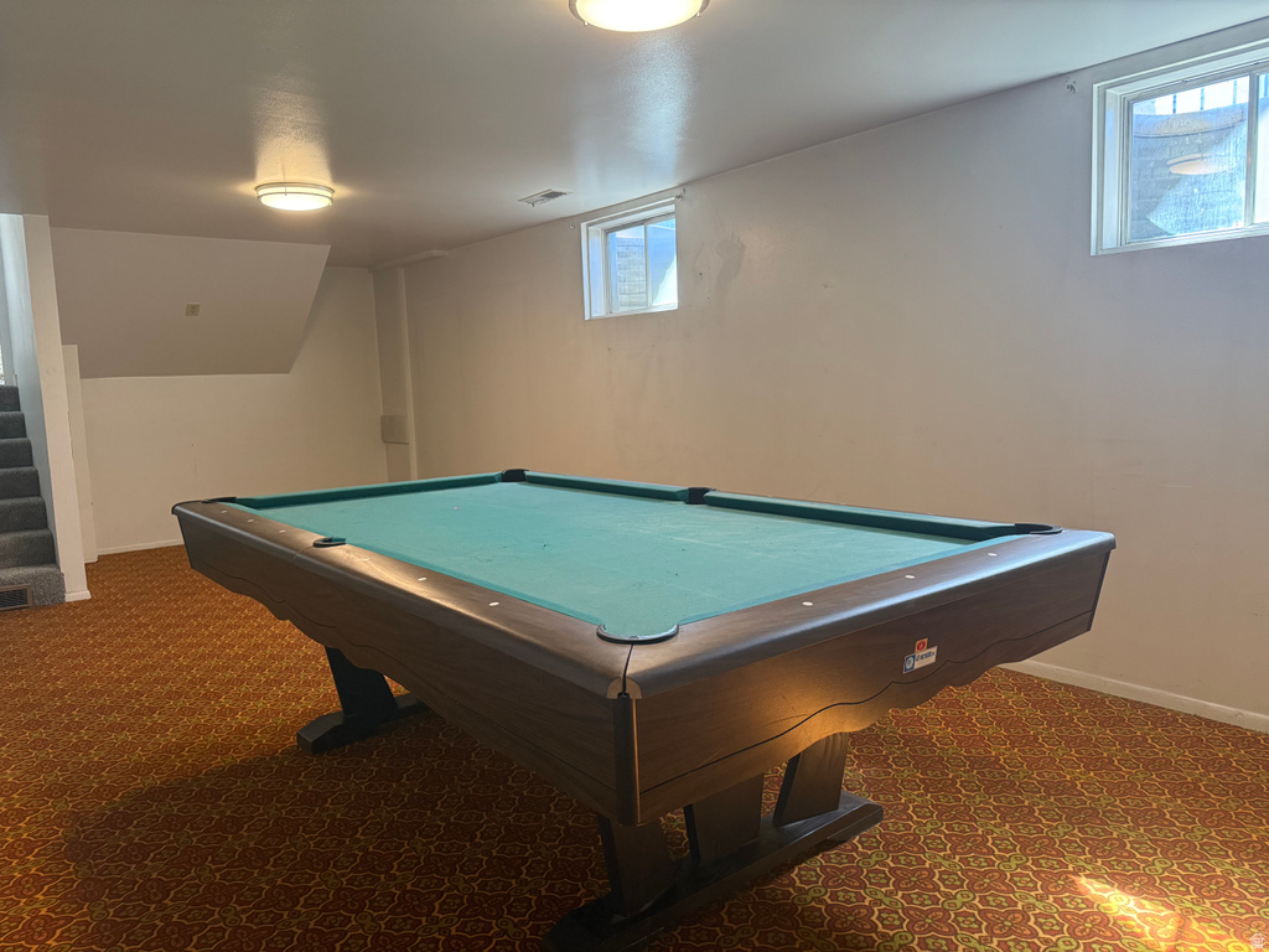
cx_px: 634
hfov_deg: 71.6
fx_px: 880
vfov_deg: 56.8
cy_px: 476
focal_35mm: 24
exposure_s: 1/120
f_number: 1.78
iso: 320
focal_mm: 6.76
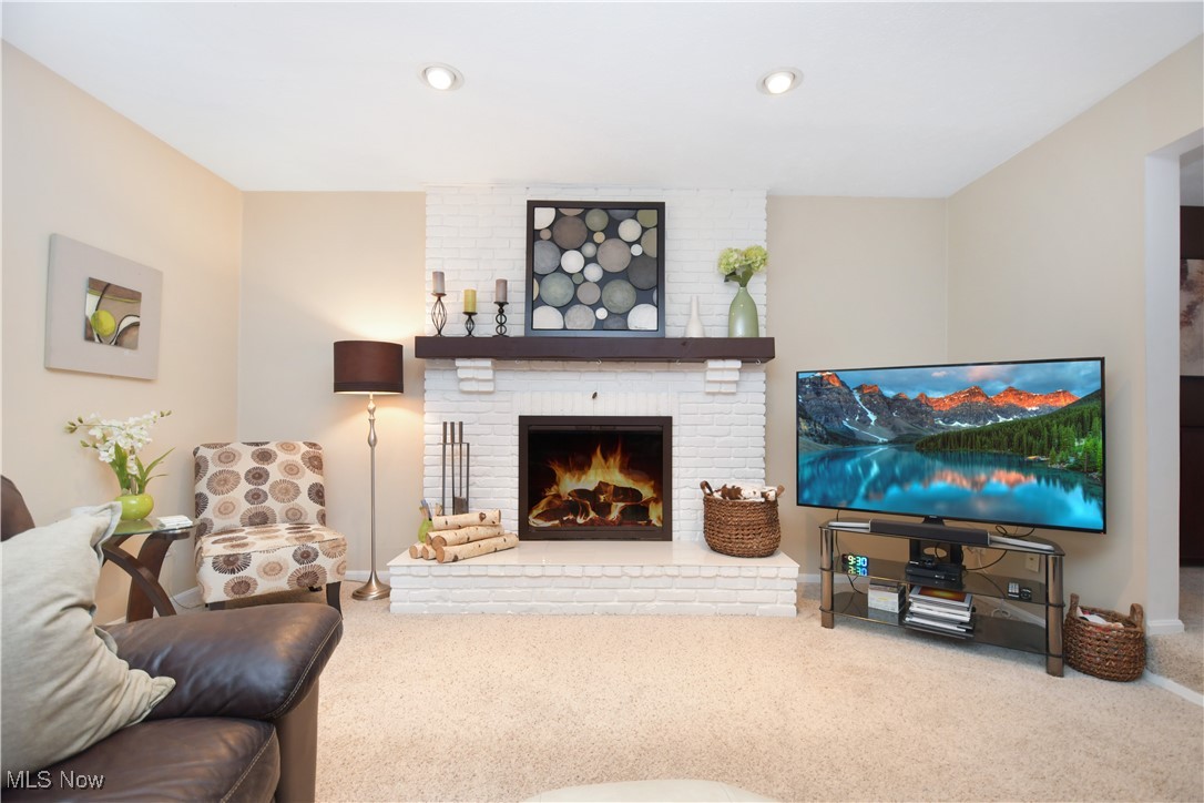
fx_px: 502
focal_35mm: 15
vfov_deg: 77.3
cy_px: 402
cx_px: 602
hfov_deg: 100.4
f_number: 4
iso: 400
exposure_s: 1/30
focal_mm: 10
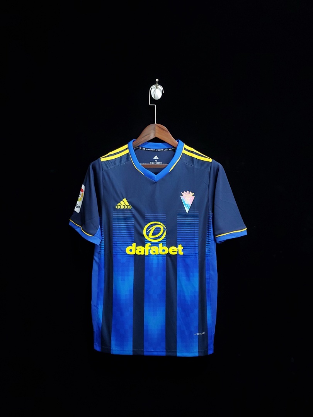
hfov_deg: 53.1
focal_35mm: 26
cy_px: 208
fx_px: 313
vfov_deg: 67.3
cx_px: 156
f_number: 1.5
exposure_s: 1/8
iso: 200
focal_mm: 4.3
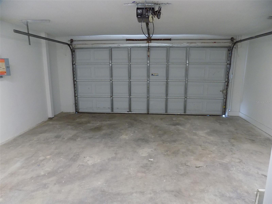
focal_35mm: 23
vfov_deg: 58.9
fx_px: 181
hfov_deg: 73.9
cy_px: 102
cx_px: 136
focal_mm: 4
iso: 280
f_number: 3.1
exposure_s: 1/30
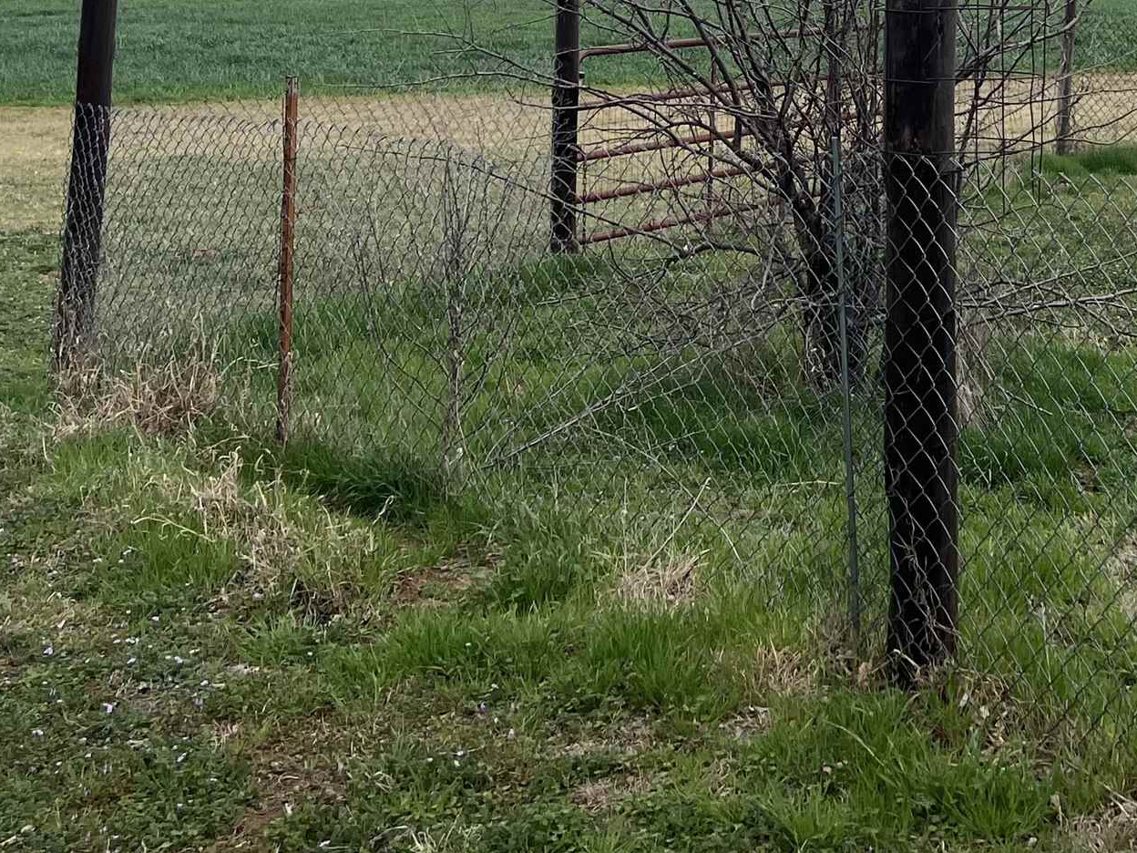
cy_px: -116
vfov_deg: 21.6
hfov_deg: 29.9
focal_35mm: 64
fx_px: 2102
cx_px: 813
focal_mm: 5.7
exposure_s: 1/6579
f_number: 1.5
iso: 50
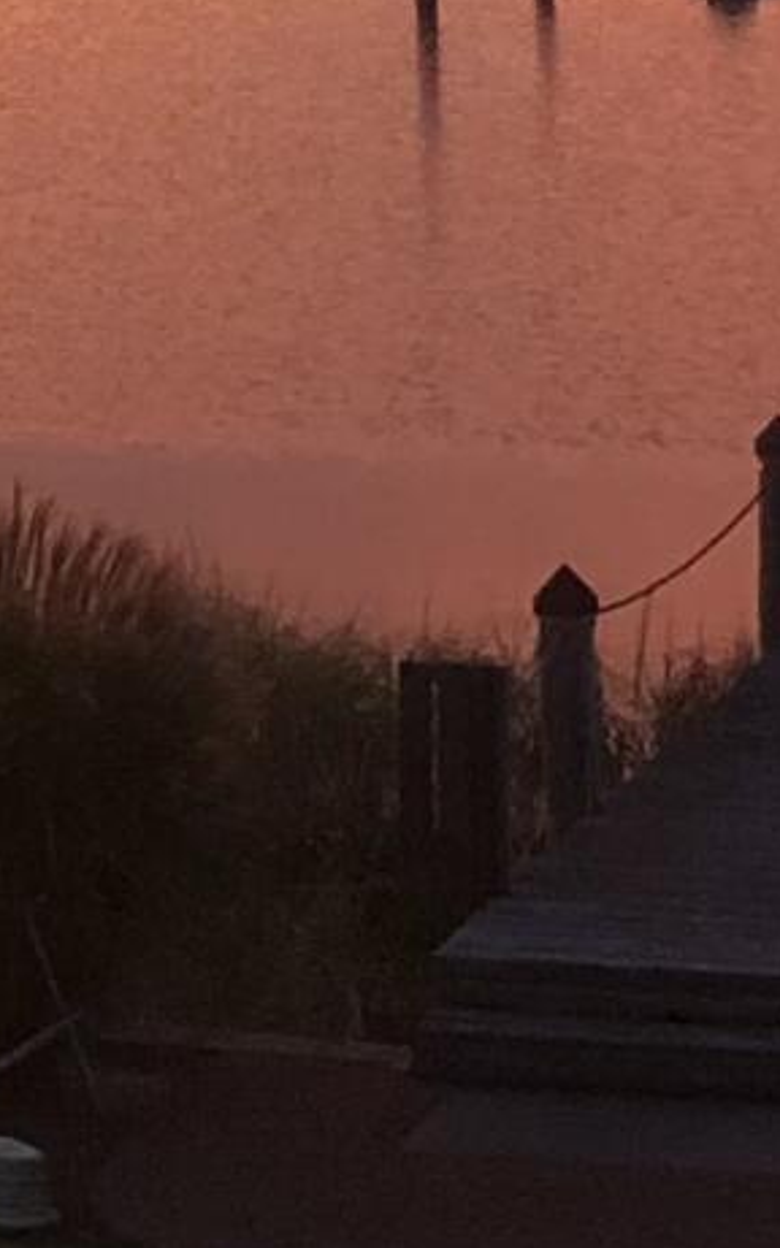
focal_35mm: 200
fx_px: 6805
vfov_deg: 9.4
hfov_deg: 6.6
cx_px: 219
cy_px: -1649
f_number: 1.8
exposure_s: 1/24
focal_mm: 3.99
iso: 40
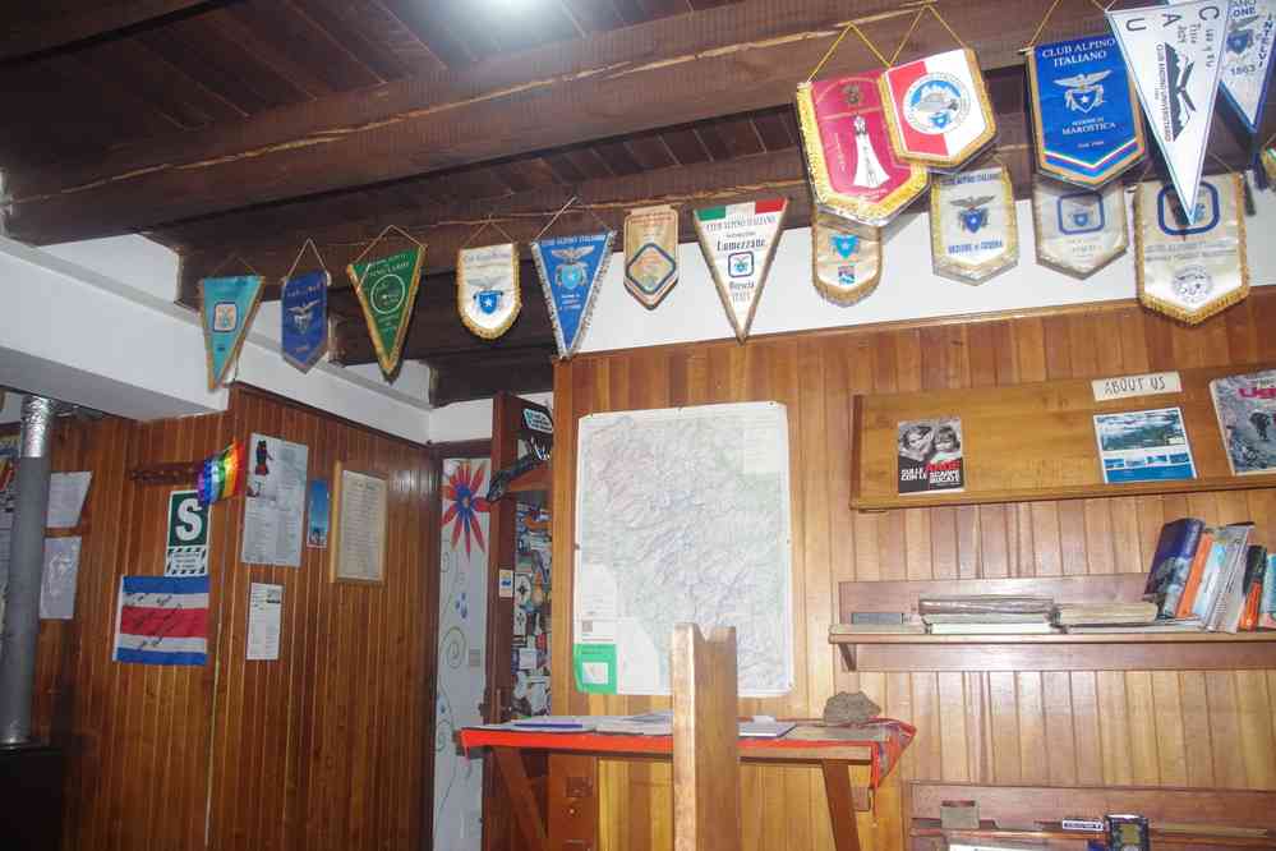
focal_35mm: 27
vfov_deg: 47.9
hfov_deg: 67.4
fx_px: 957
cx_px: 638
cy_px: 426
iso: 800
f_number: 5
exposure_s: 1/50
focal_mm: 18
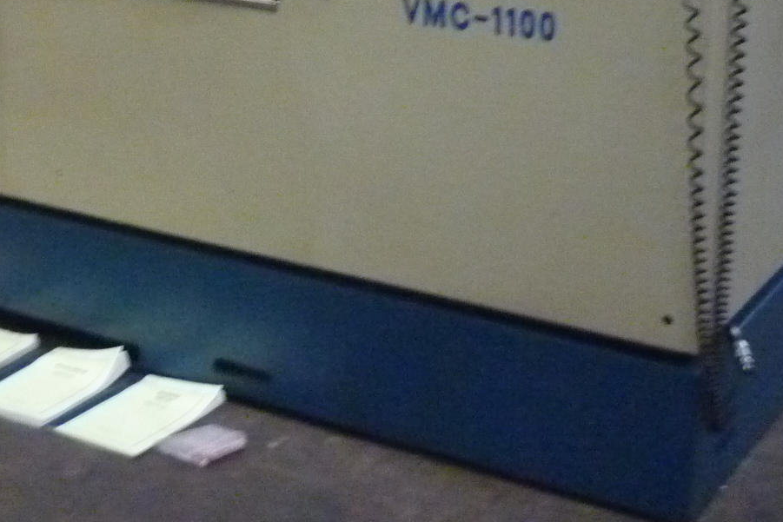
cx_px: 208
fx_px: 1697
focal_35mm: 78
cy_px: -131
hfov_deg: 25.7
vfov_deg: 16.6
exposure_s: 1/20
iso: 800
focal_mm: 5.5
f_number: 2.8
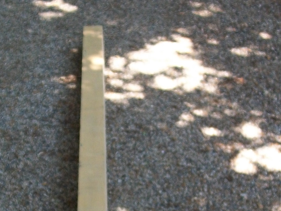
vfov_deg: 12.3
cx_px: 88
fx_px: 966
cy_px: 206
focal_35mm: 119
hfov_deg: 16.5
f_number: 3
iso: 80
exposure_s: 1/125
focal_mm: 7.6
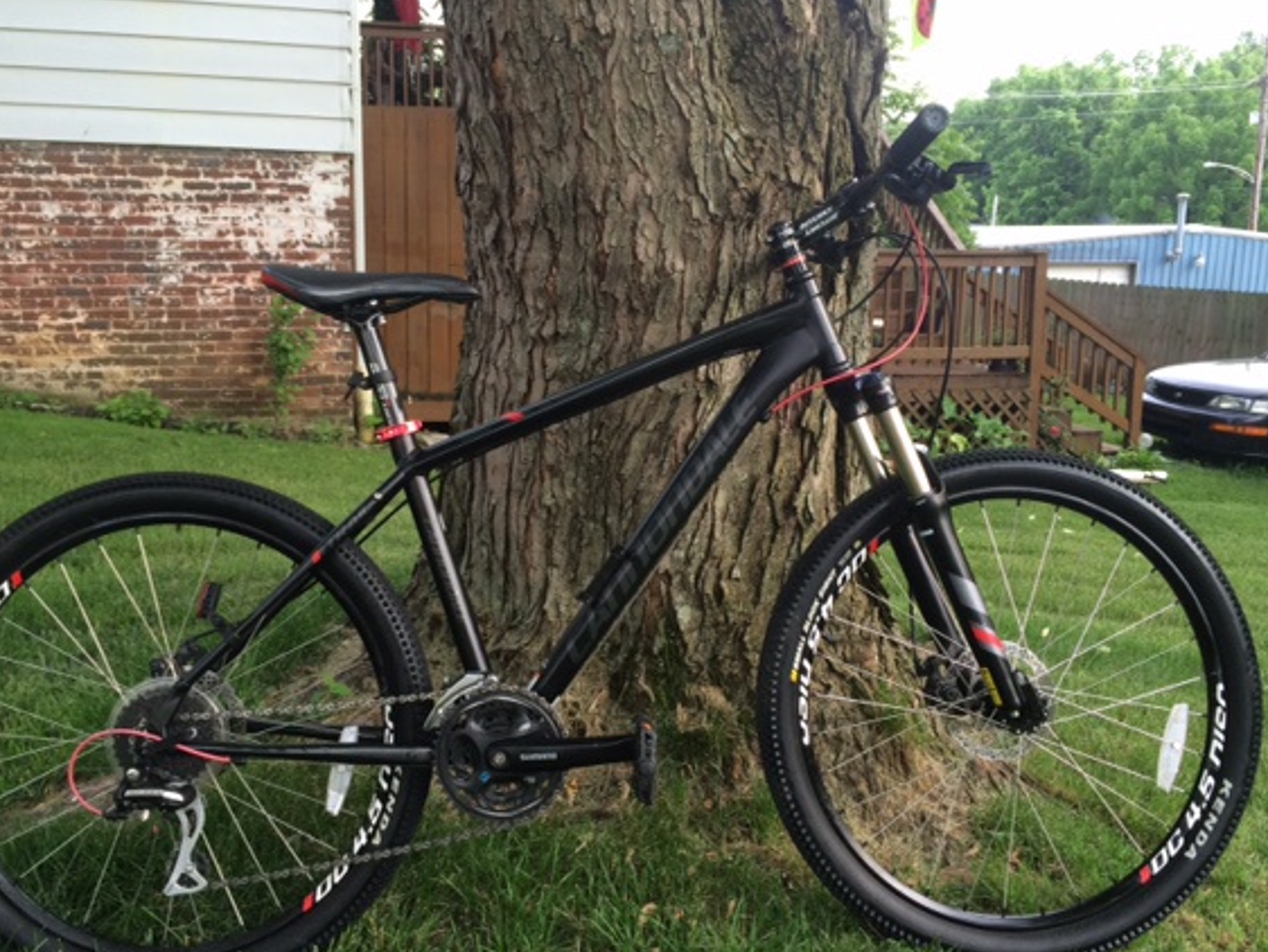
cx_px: 616
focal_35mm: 33
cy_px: 485
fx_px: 1209
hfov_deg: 55.3
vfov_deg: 43.0
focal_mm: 4.15
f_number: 2.2
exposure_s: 1/120
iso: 64
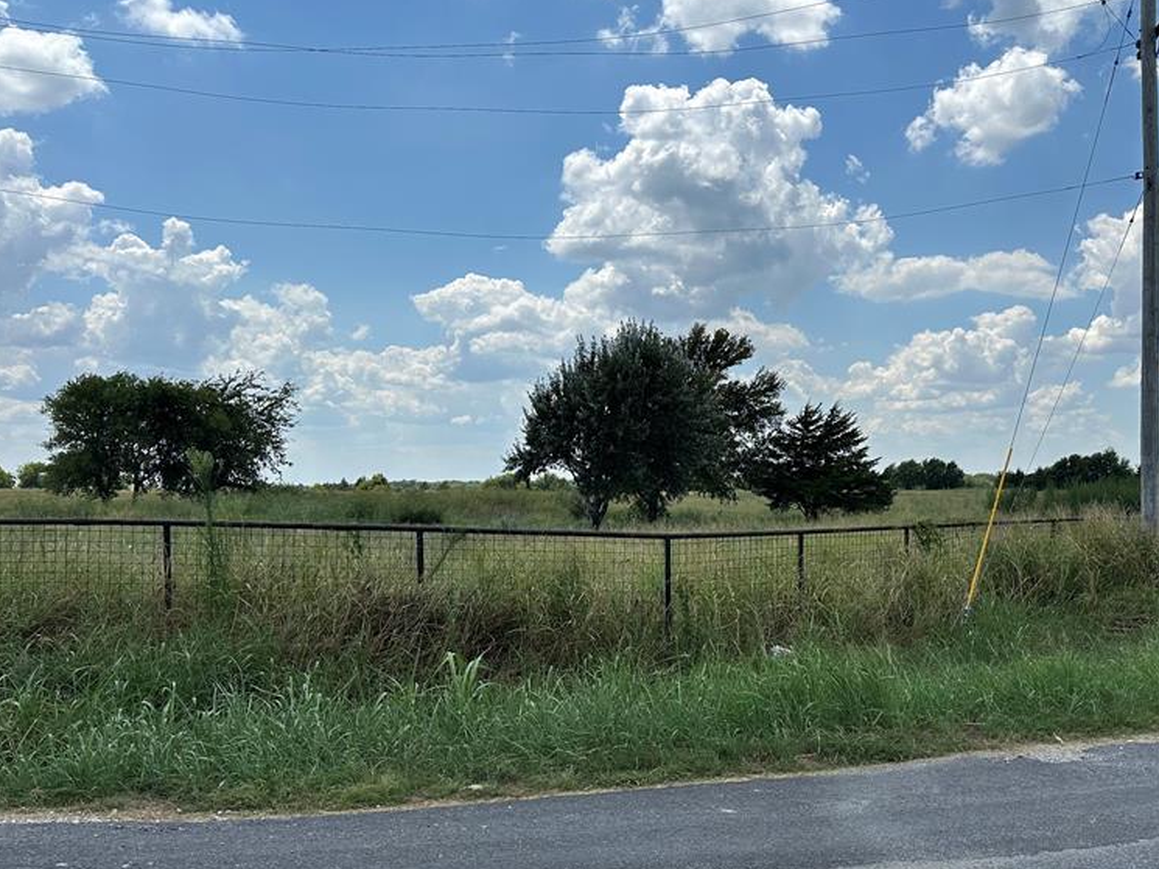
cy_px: 539
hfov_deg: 54.8
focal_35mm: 33
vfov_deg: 42.7
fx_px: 1105
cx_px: 714
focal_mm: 6.86
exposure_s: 1/8197
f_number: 1.78
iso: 80
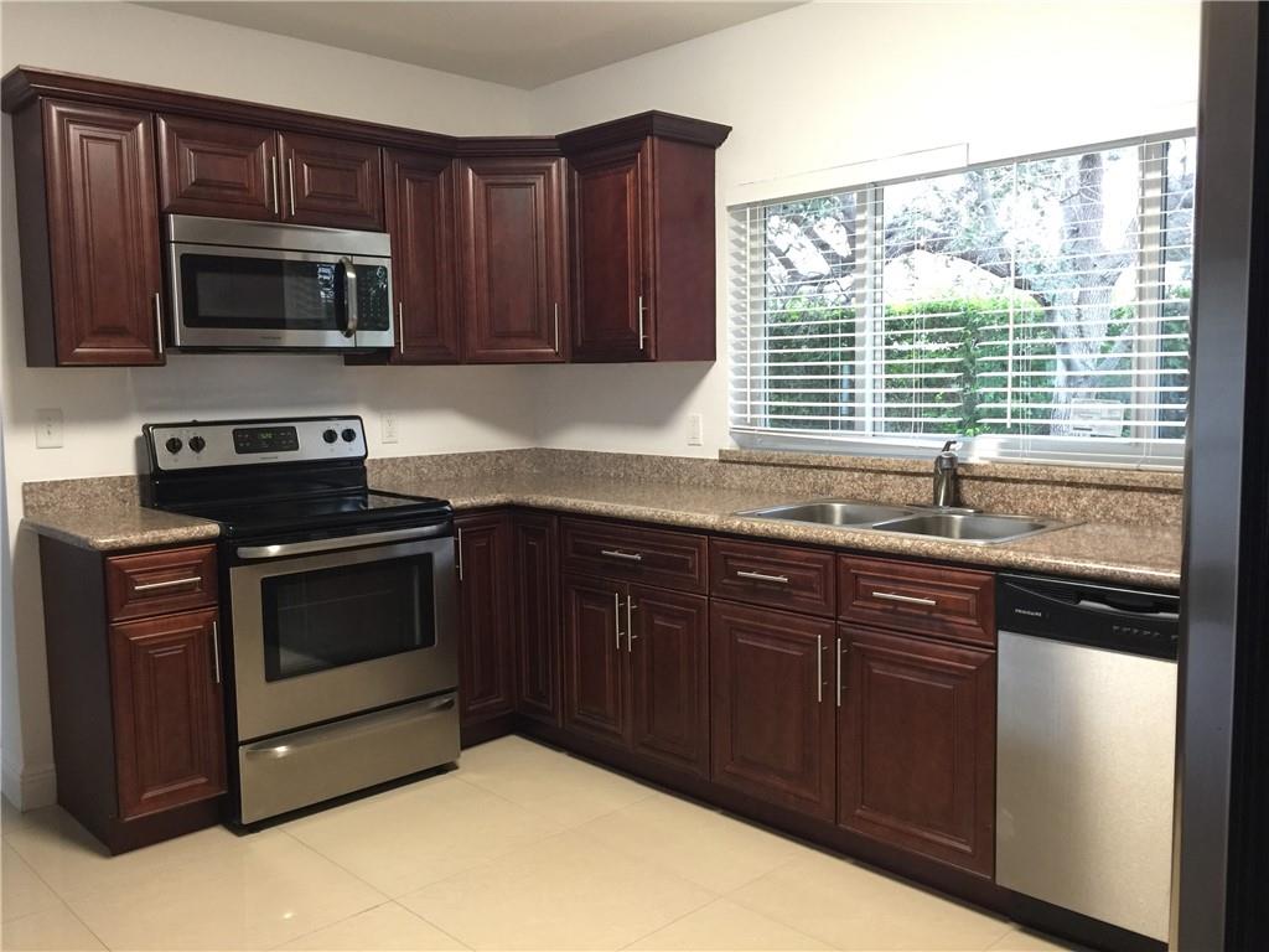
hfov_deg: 61.7
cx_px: 634
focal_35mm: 29
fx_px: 1063
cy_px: 476
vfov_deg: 48.2
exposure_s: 1/10
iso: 100
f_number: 2.2
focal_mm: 4.15
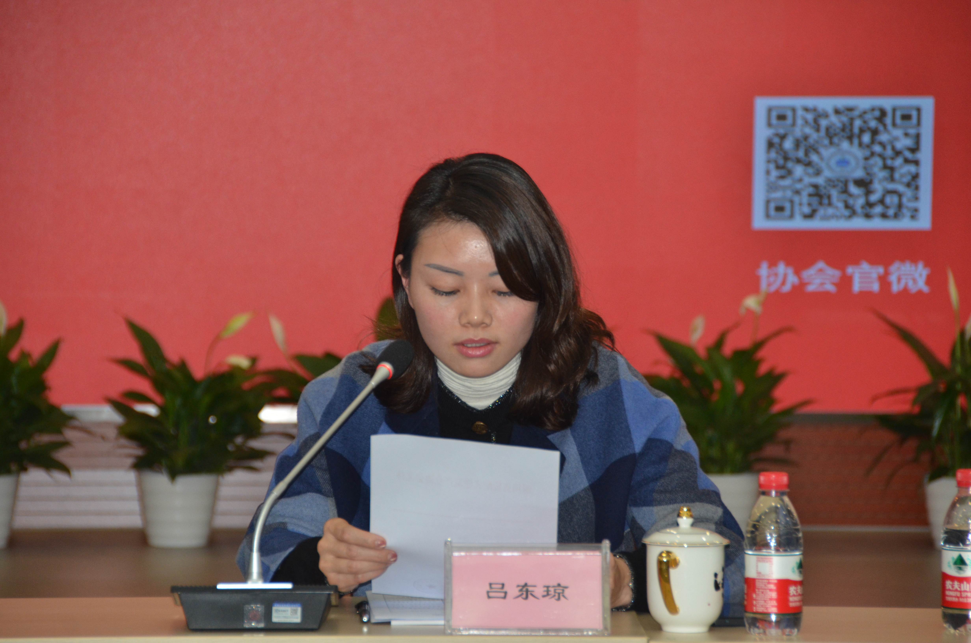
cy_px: 322
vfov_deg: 6.8
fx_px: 5451
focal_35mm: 202
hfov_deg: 10.2
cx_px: 486
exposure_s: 1/60
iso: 800
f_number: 5.6
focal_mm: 135
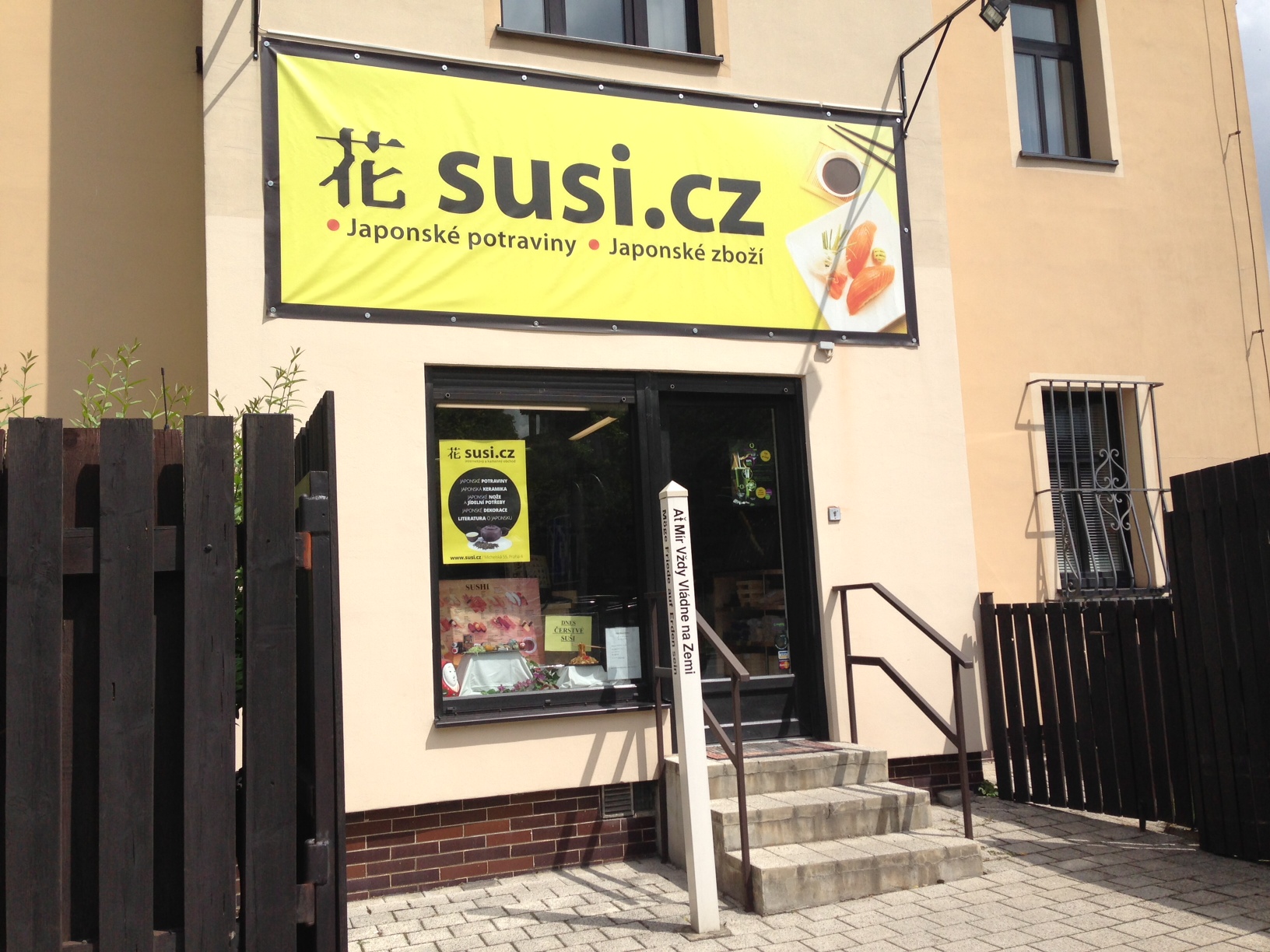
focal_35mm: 33
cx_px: 635
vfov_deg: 42.9
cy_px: 476
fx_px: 1211
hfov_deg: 55.4
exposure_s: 1/2008
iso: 50
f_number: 2.4
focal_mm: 4.13
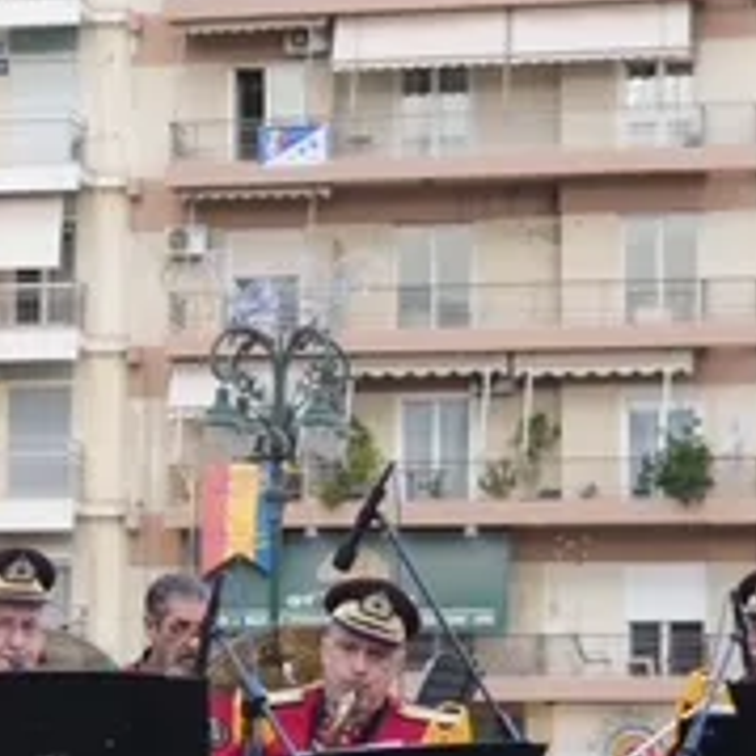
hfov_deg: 11.4
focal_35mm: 152
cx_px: 131
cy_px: 541
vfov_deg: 11.5
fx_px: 3756
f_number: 4.5
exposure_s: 1/200
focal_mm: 50
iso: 200
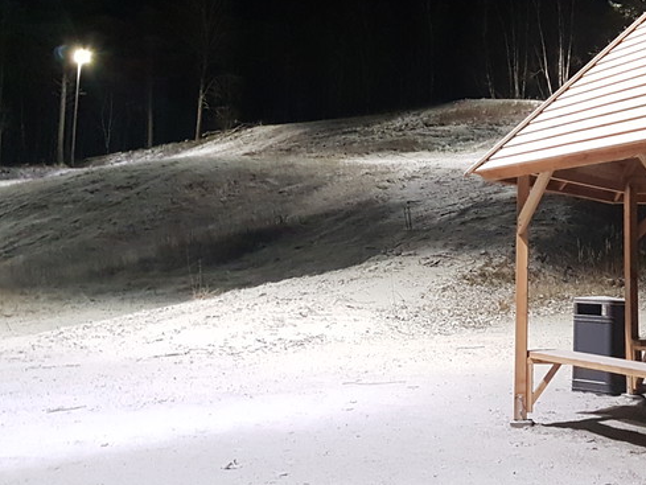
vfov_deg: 28.1
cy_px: 119
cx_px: 527
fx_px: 952
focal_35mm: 51
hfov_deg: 36.1
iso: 40
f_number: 1.7
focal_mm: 4.2
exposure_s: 1/107
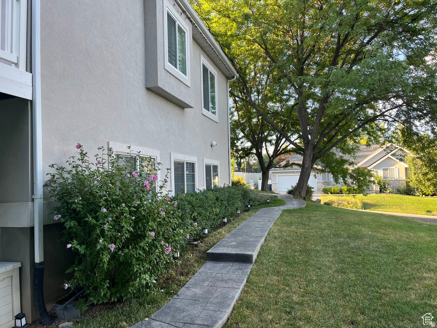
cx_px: 218
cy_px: 164
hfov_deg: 67.3
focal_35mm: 26
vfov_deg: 53.1
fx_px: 328
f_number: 1.6
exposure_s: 1/154
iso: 40
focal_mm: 5.1
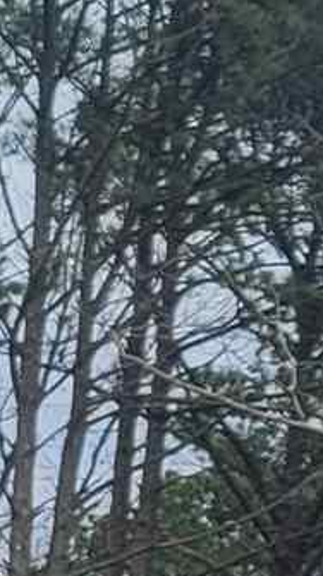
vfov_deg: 8.2
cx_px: 2089
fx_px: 3966
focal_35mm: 260
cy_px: 739
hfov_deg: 3.8
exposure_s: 1/594
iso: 40
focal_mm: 5.4
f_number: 1.8
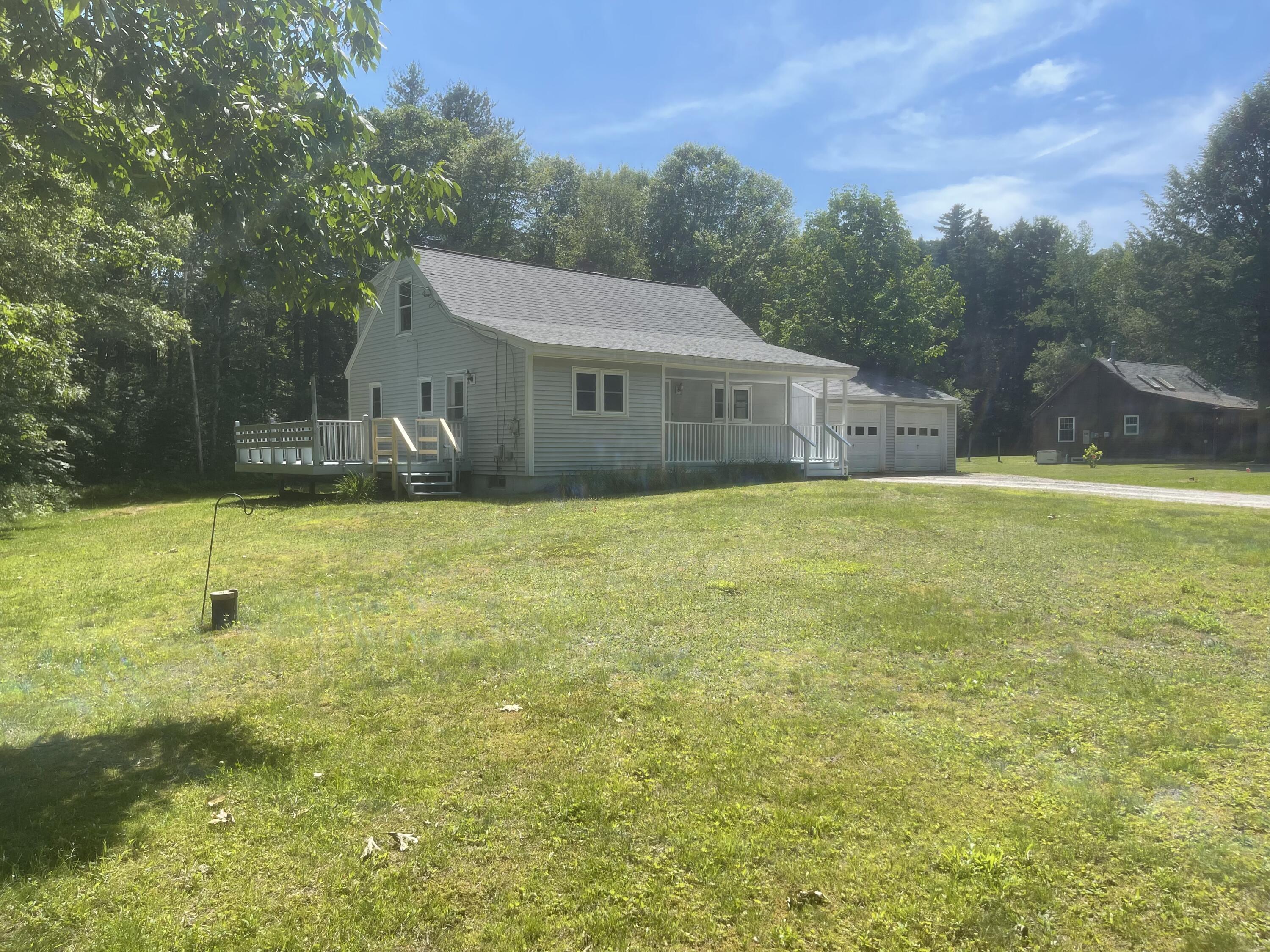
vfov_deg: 54.9
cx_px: 635
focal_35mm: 25
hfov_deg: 69.4
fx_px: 917
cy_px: 476
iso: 32
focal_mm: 5.1
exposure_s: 1/3165
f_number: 1.6
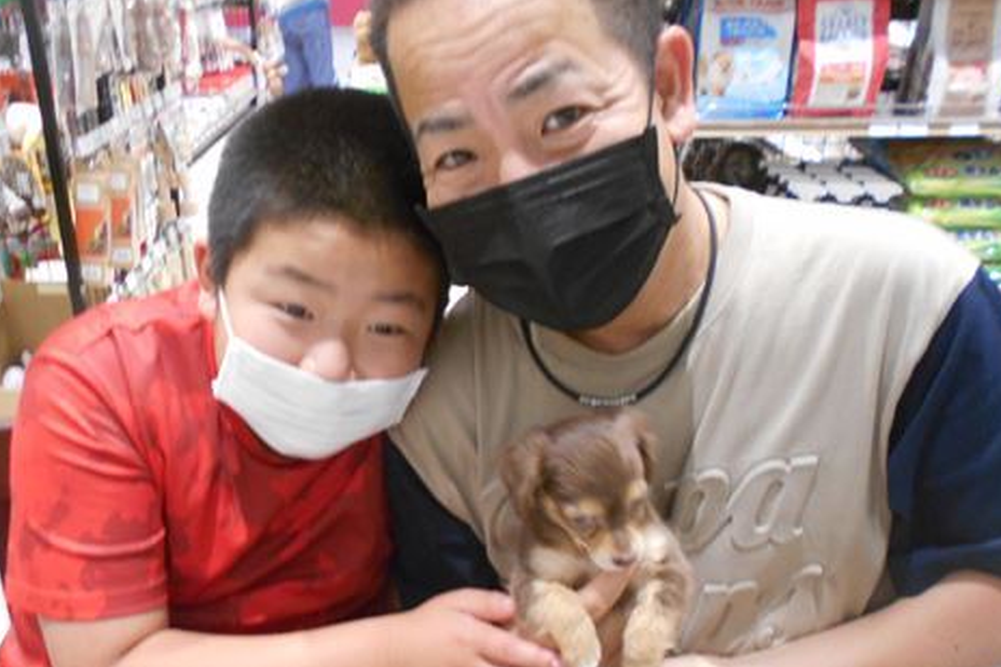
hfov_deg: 54.4
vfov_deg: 37.6
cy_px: 408
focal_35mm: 35
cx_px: 466
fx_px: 973
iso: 400
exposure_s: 1/20
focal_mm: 4.6
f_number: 3.2
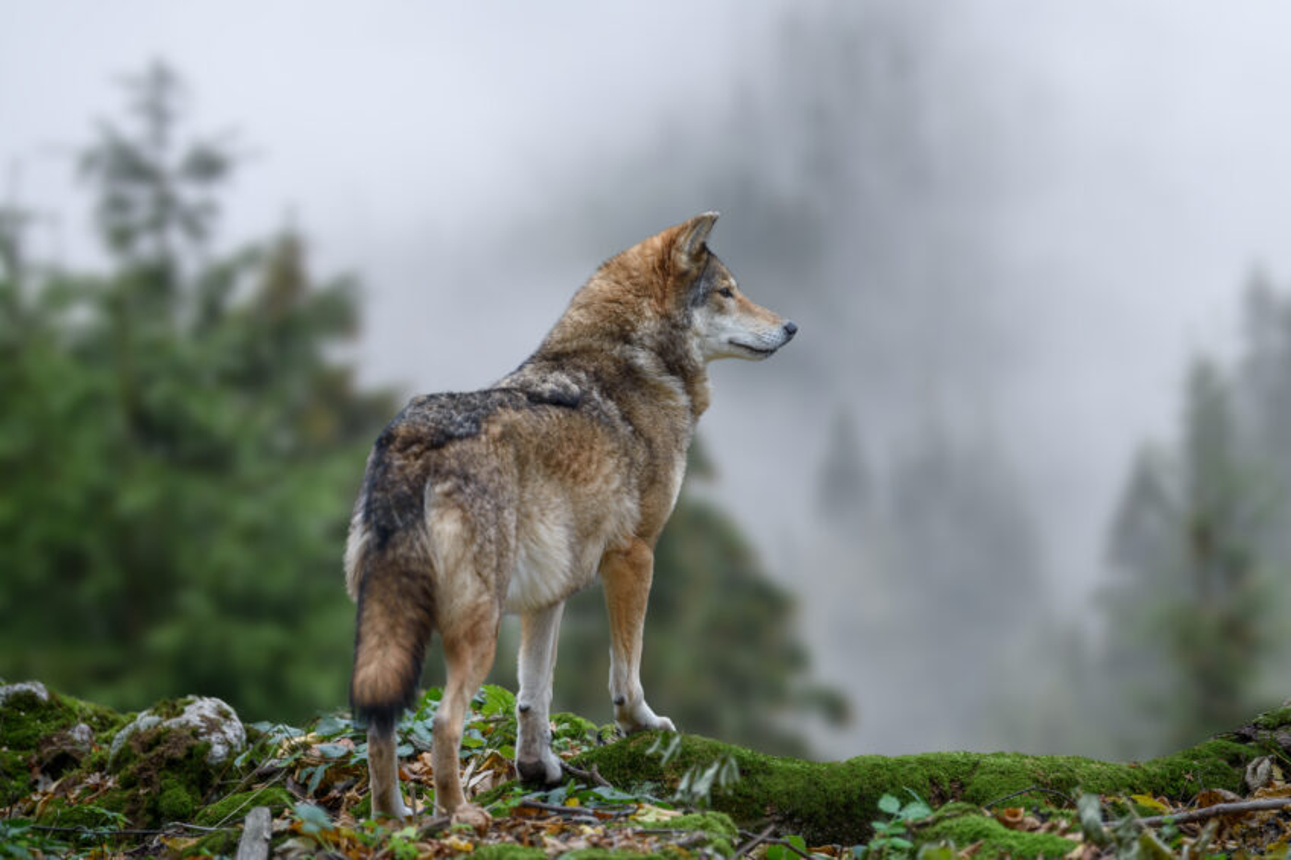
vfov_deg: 8.3
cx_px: 646
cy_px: 430
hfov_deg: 12.5
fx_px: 5916
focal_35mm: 165
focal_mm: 165
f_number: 2.8
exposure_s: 1/320
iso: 280
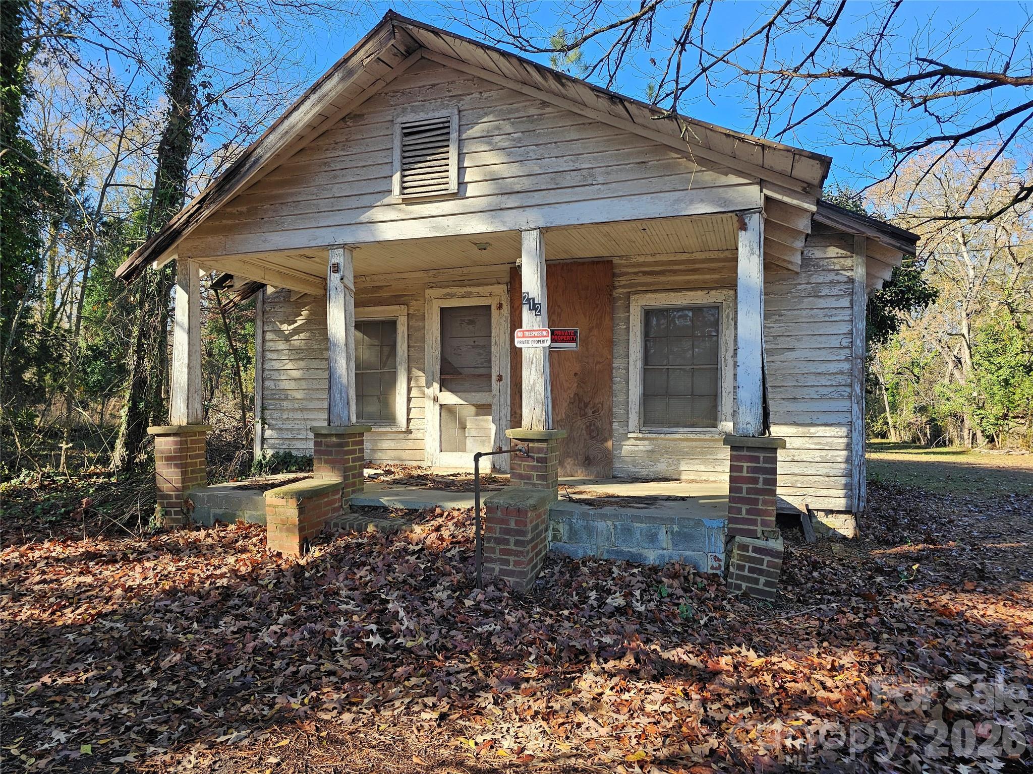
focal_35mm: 23
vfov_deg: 58.9
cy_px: 387
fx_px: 686
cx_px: 516
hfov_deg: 73.9
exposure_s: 1/180
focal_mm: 6.3
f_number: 1.7
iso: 16
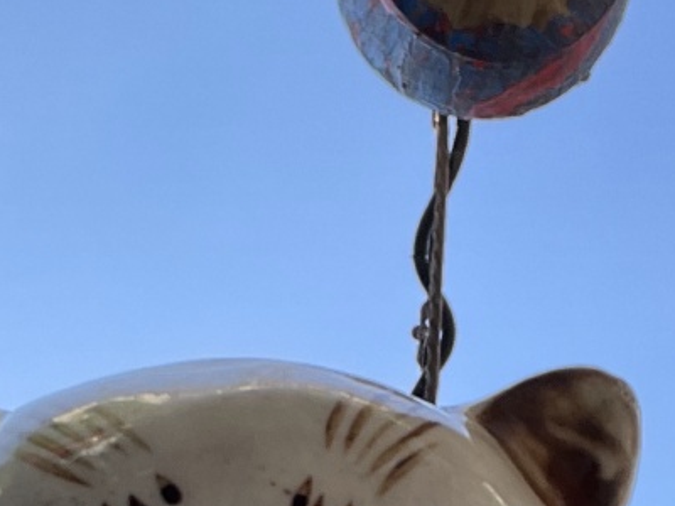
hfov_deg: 21.8
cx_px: 361
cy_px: 690
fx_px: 1755
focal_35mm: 90
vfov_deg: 15.5
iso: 32
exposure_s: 1/122
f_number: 2.2
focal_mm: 2.71
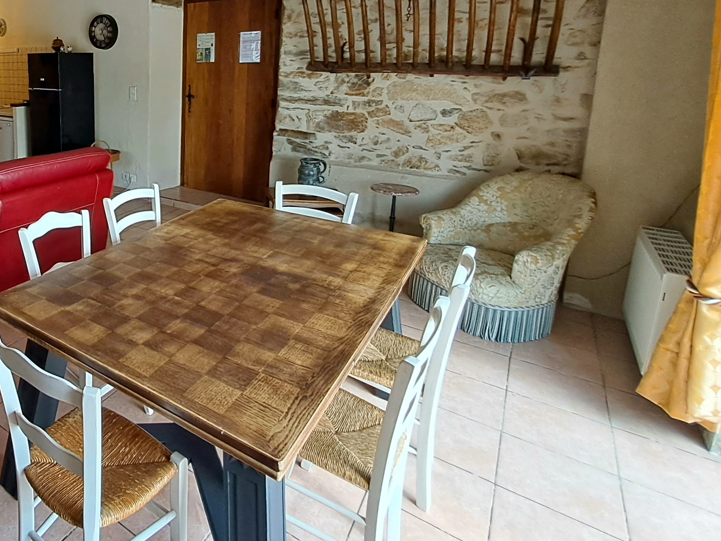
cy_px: 148
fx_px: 458
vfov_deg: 58.5
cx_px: 113
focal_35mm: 22
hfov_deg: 66.9
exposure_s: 1/50
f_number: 2.2
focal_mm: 1.42
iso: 80
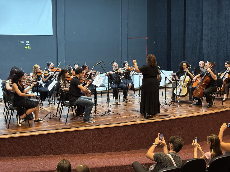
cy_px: 86
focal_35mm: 52
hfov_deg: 36.8
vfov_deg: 28.0
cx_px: 115
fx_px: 346
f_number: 1.6
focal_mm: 5.96
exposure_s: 1/24
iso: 320
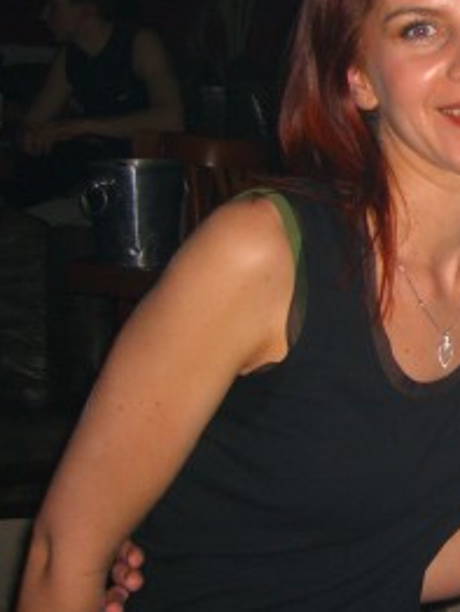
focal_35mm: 87
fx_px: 1539
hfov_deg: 15.7
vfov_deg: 22.5
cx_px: 672
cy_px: 255
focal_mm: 7.9
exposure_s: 1/60
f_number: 2.8
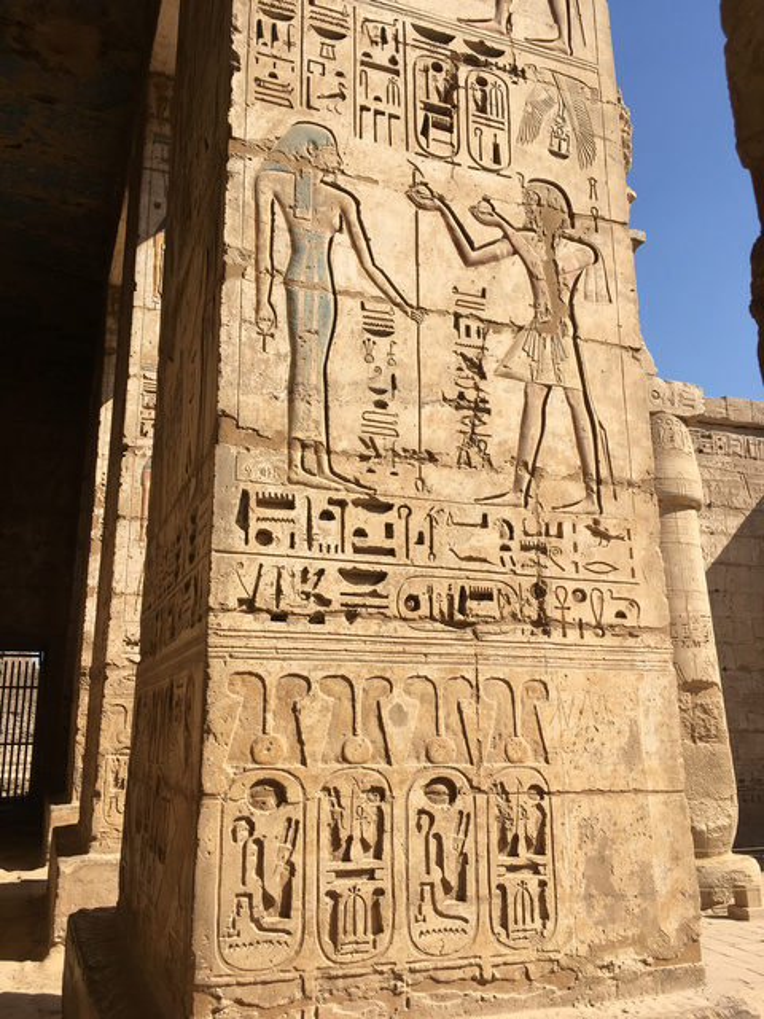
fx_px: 853
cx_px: 382
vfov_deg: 61.7
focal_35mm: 29
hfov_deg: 48.2
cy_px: 510
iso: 25
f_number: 2.2
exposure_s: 1/1832
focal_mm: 4.15
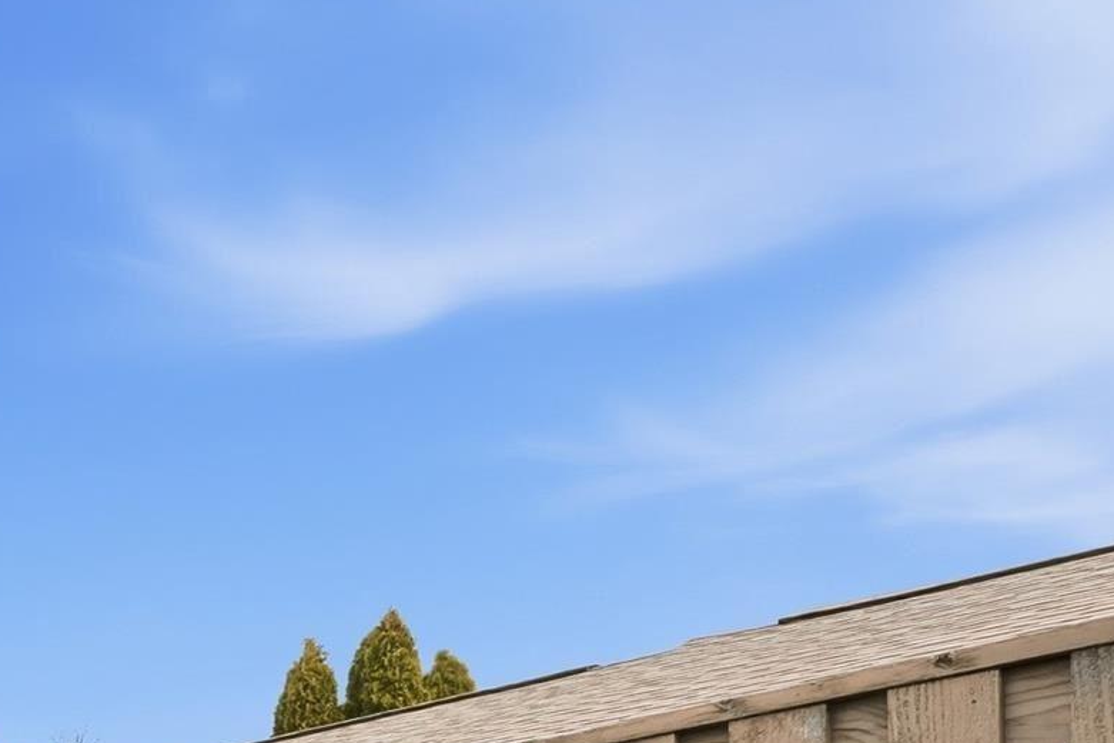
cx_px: -405
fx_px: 1486
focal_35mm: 48
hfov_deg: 30.4
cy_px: 1129
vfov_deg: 22.7
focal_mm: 10
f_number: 9
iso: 640
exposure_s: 1/4000
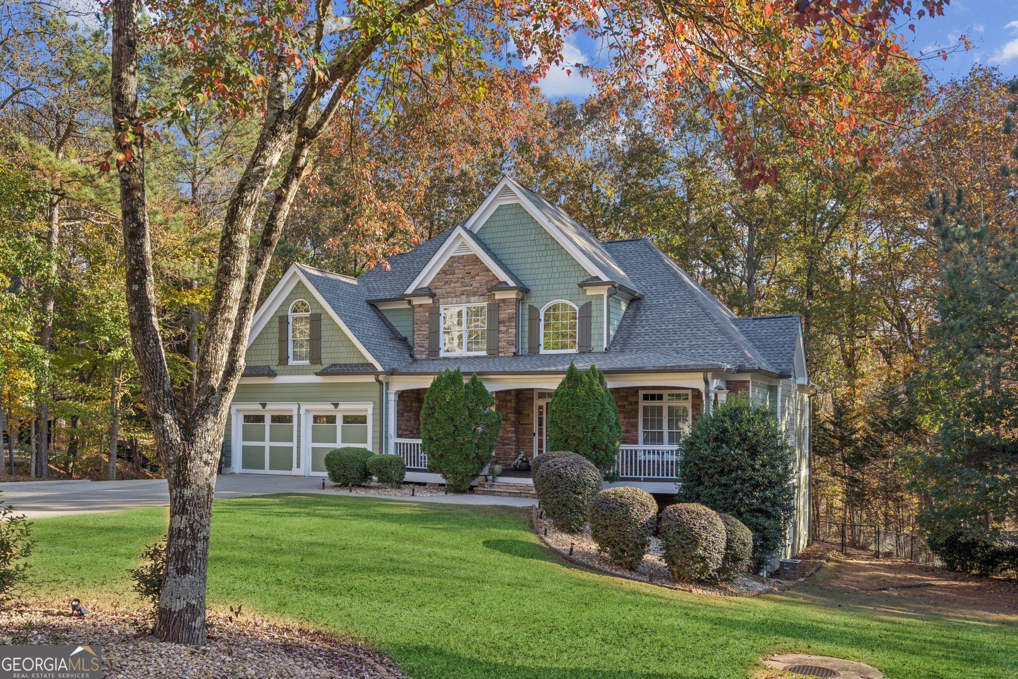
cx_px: 509
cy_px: 340
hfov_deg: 60.3
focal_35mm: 31
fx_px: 876
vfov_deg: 42.3
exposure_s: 1/100
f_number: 6.3
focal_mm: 31
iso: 100
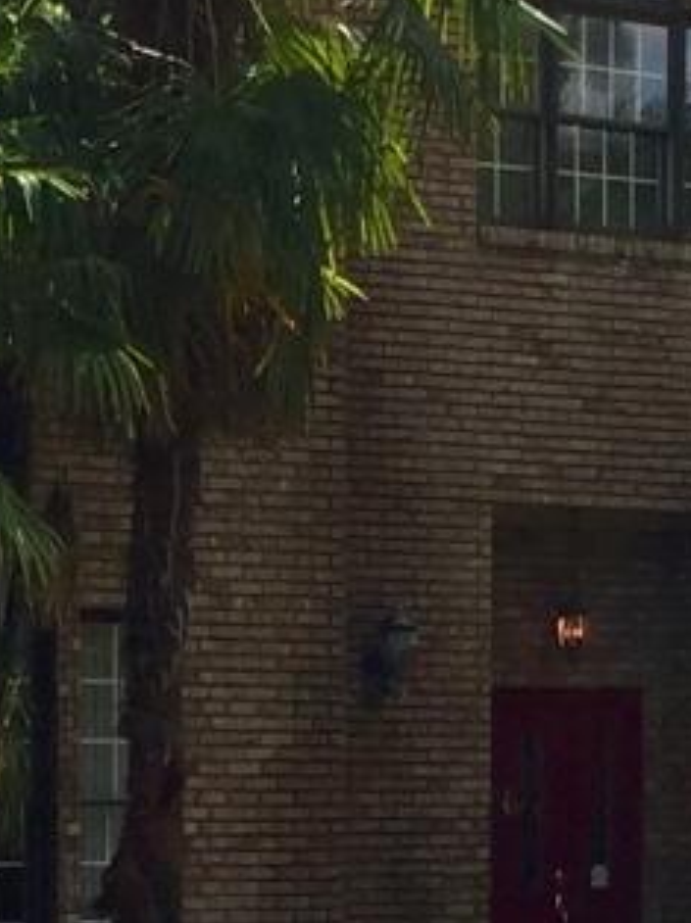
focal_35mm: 185
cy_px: 1120
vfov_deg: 10.5
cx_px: 44
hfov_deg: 8.0
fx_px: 4931
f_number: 2.2
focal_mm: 4.15
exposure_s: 1/964
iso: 32
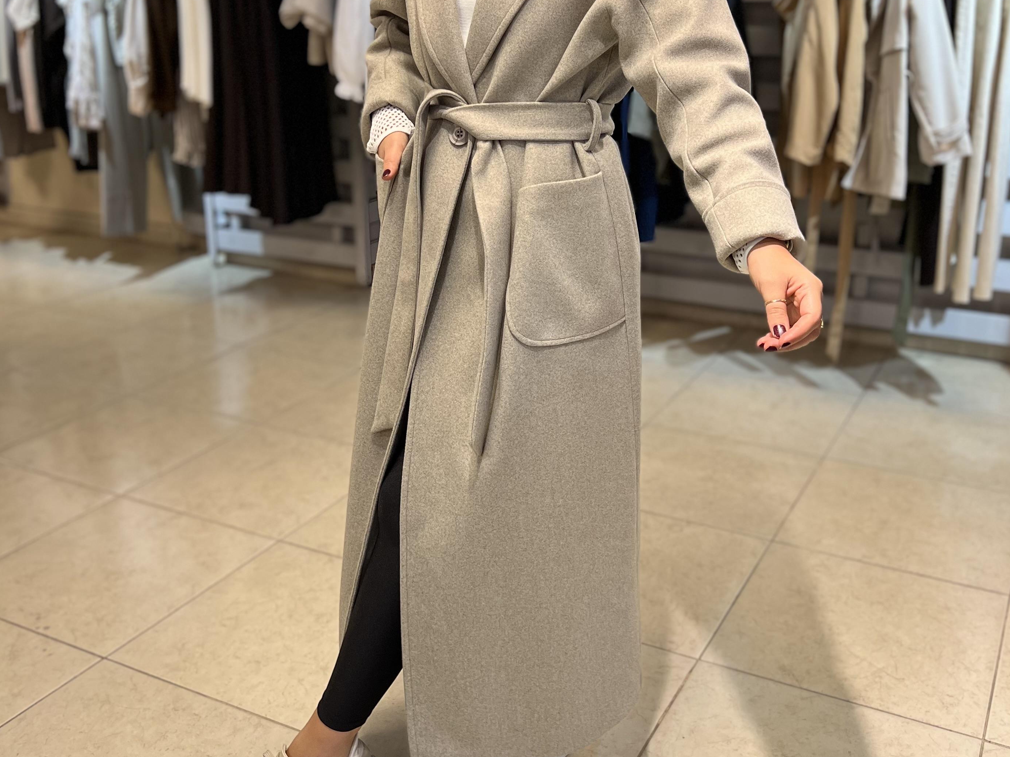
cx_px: 541
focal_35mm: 38
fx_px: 1109
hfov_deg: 48.9
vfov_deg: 37.4
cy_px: 259
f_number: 1.5
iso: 80
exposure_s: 1/100
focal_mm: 5.7
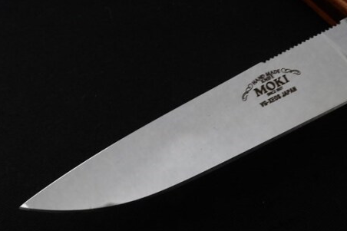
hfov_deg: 54.2
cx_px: 243
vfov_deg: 38.8
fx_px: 328
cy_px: 101
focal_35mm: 34
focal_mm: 9
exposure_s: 1/30
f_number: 11
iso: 1000
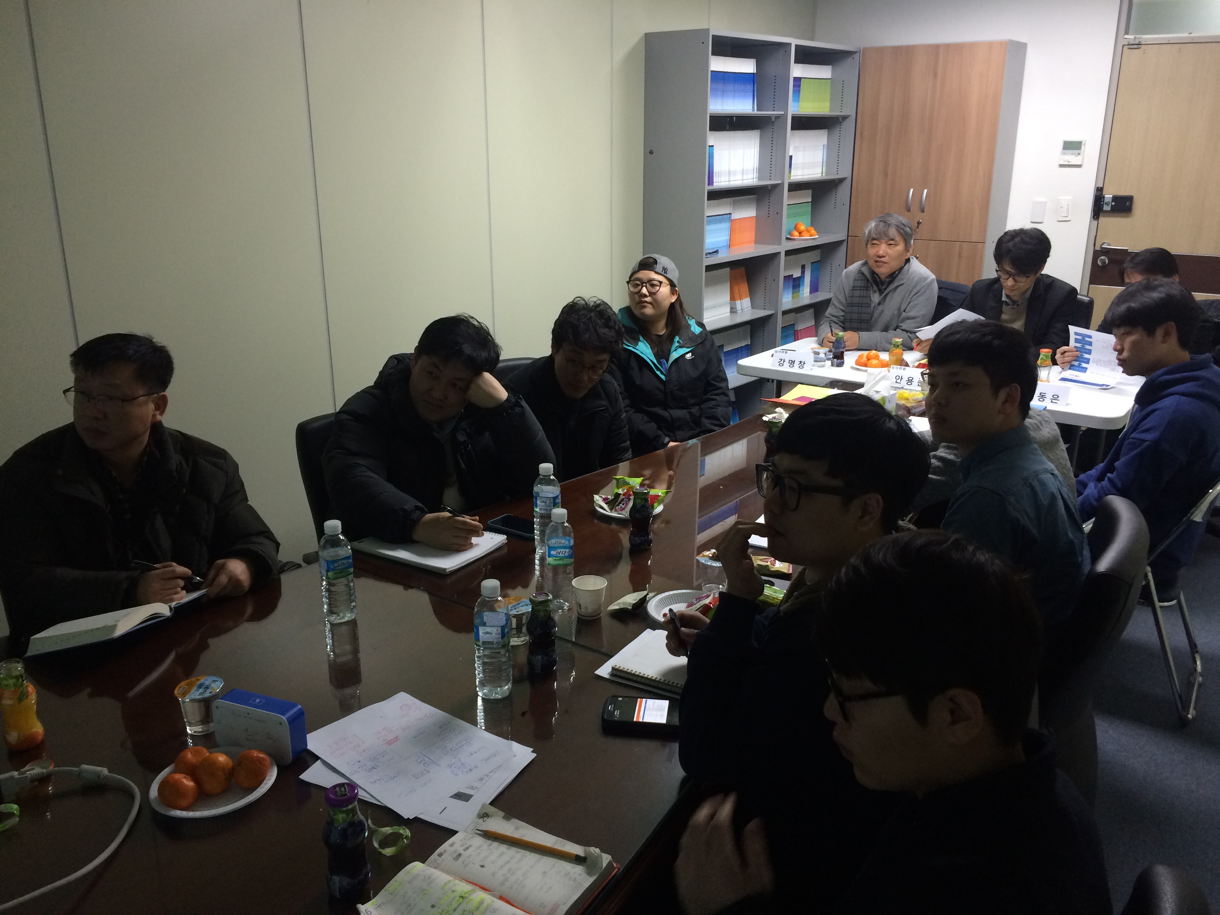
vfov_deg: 48.2
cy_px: 458
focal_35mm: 29
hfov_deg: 61.7
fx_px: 1022
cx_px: 610
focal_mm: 4.15
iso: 100
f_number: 2.2
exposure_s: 1/30
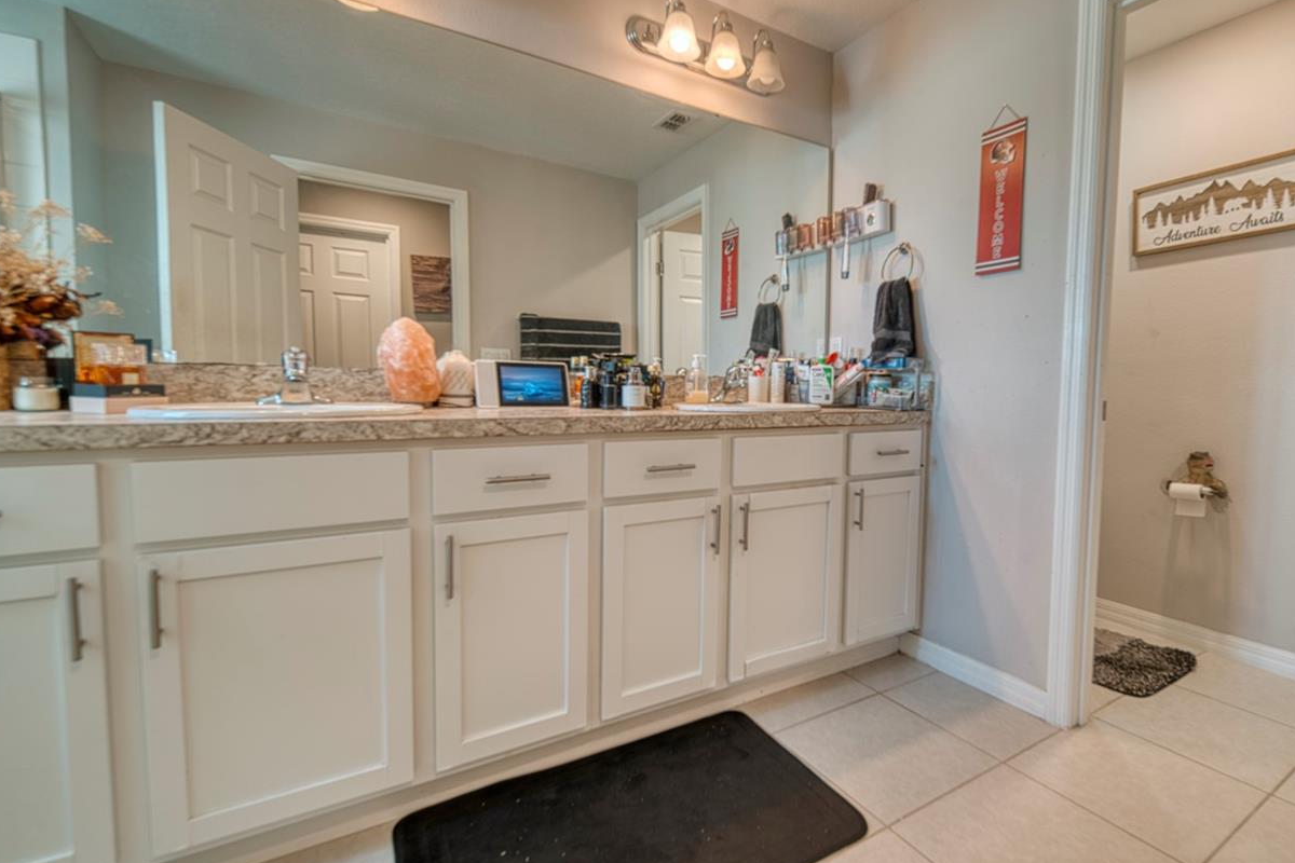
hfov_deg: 96.2
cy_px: 415
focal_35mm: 16
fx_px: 576
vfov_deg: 73.7
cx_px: 730
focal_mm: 12
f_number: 5.6
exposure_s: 1/10
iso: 100
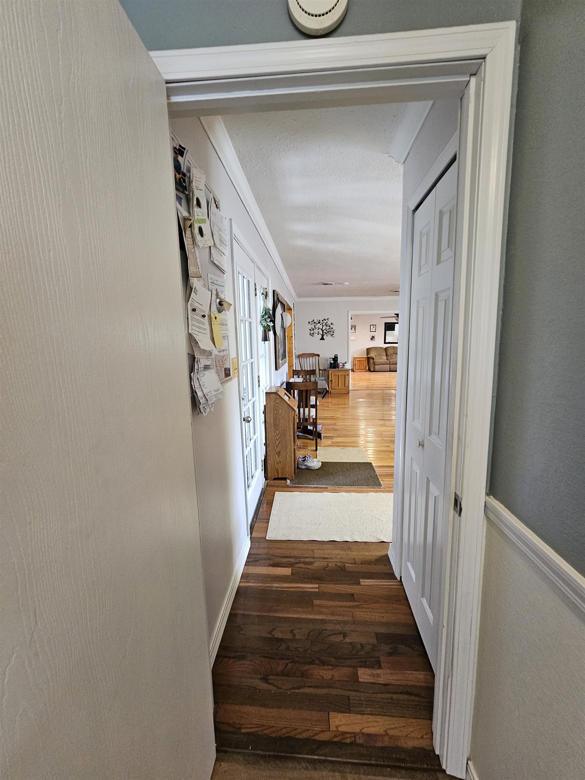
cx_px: 292
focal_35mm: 13
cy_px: 390
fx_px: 293
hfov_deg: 89.9
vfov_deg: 106.2
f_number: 2.2
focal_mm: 2.2
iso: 400
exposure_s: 1/30
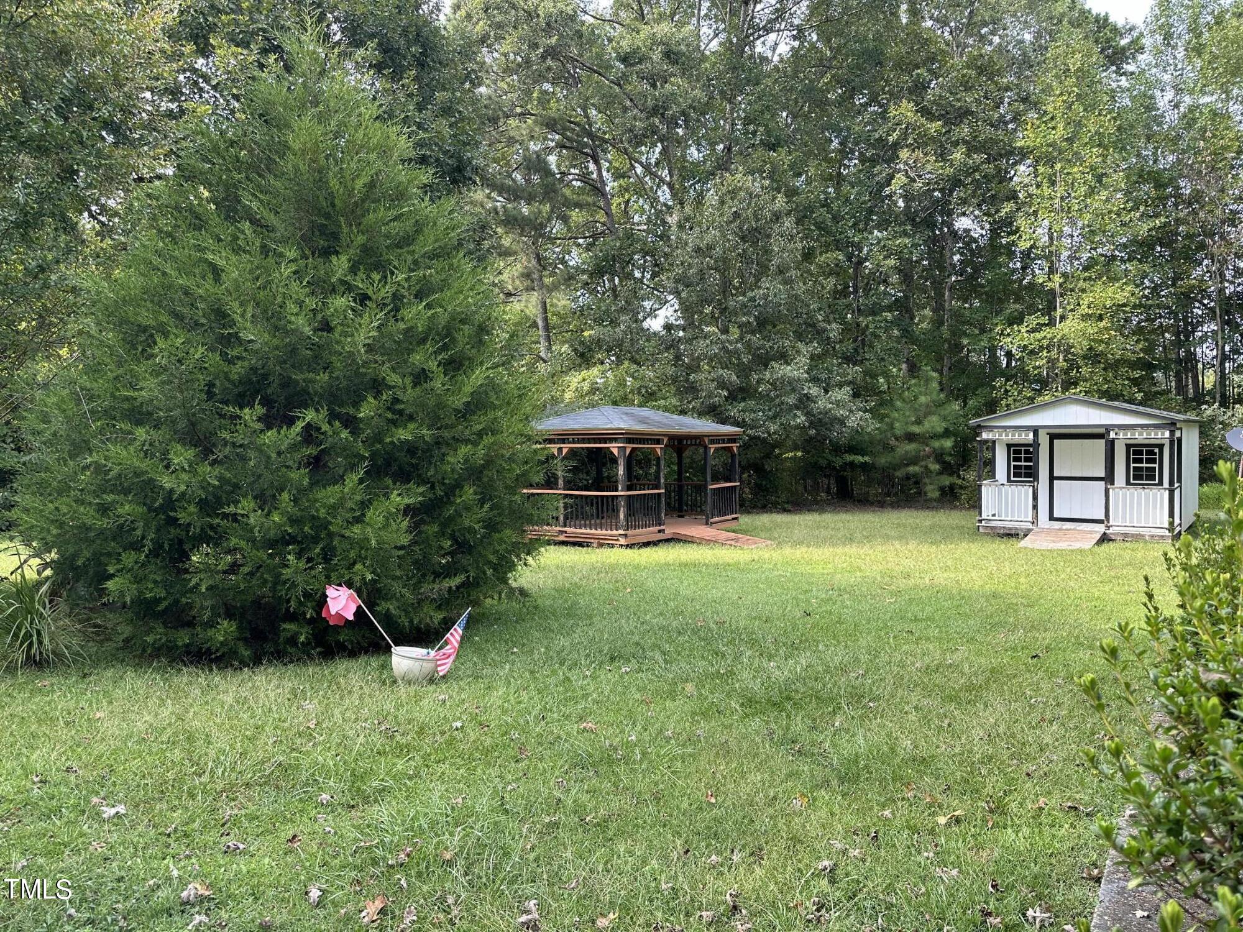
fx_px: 862
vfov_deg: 56.8
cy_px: 466
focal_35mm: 24
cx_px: 622
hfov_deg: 71.6
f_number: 1.78
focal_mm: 6.86
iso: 80
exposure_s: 1/450
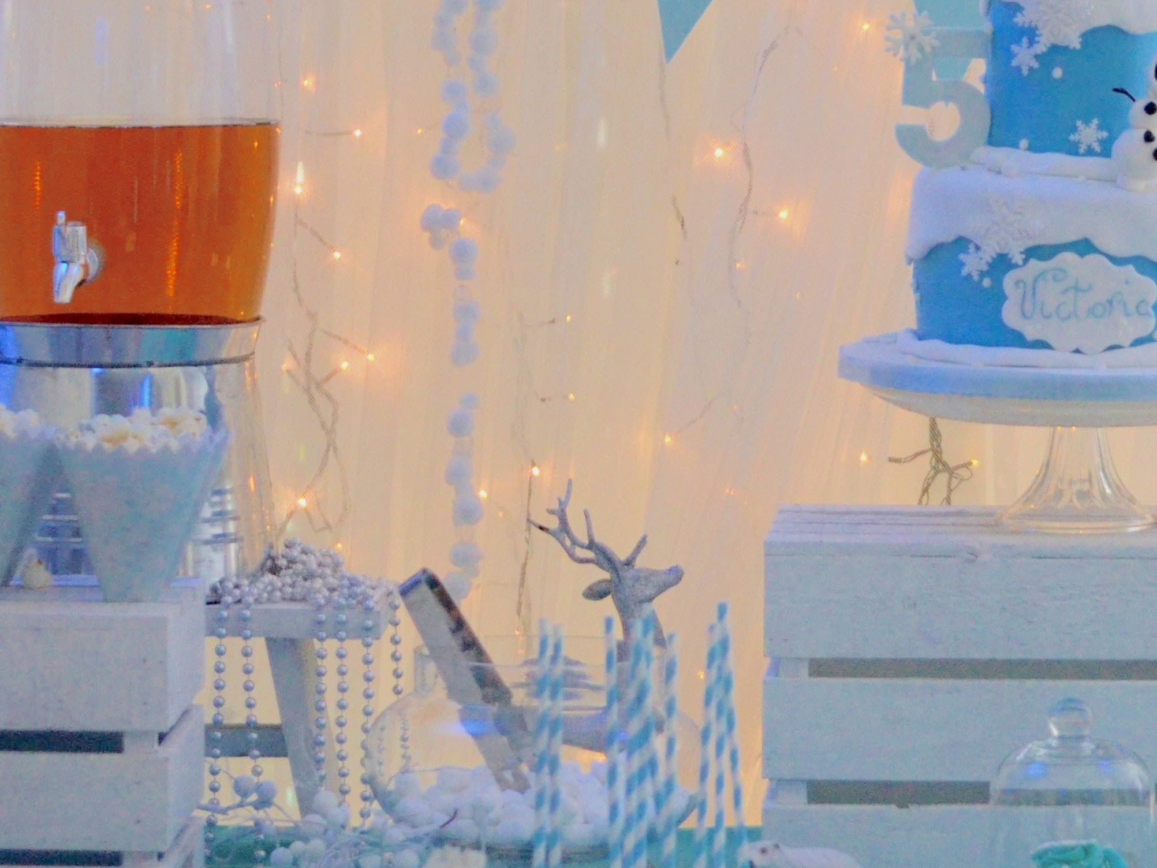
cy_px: 243
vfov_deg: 8.4
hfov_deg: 11.1
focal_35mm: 177
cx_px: 1081
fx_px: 5916
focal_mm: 50
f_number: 1.8
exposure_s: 1/1600
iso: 1250
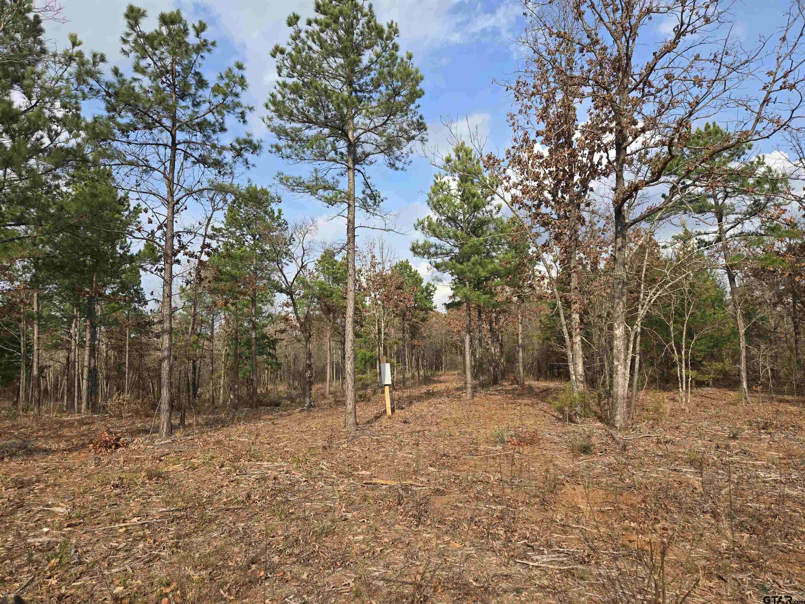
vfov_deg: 58.9
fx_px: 535
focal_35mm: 23
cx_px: 402
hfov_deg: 73.9
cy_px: 302
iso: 25
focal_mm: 5.4
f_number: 1.8
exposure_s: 1/1151
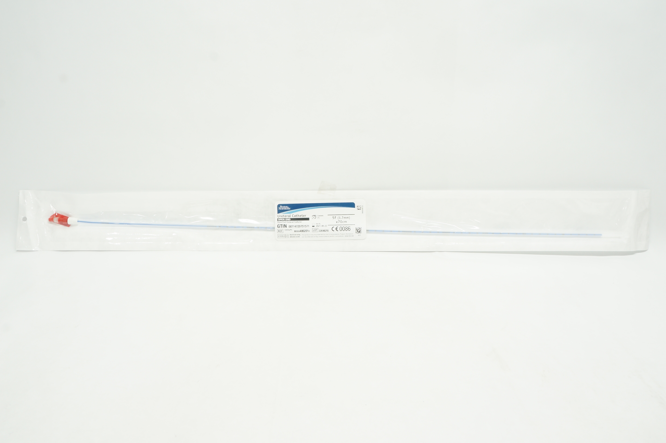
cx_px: 333
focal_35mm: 32
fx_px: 582
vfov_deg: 41.6
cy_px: 222
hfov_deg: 59.5
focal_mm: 21
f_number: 11
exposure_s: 1/15
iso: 400
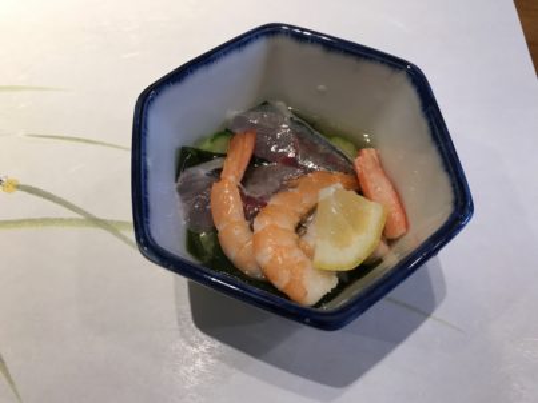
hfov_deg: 63.5
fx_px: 435
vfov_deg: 49.7
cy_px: 202
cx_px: 269
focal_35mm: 28
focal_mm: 3.99
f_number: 1.8
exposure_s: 1/33
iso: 20
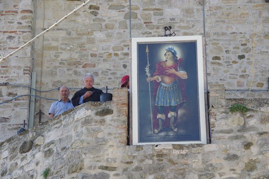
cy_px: 90
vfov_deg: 10.4
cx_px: 134
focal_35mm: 132
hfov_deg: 15.5
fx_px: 986
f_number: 8
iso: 400
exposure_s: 1/320
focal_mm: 88
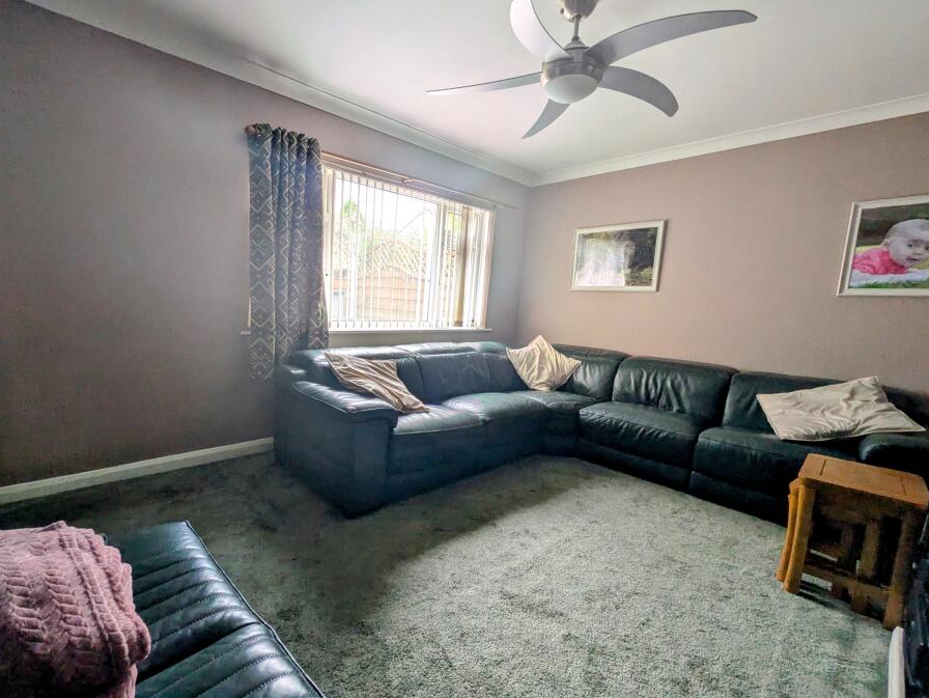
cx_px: 407
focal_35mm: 16
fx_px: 430
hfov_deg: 94.0
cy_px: 361
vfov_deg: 78.1
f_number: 2.2
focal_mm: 1.83
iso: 89
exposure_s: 1/100
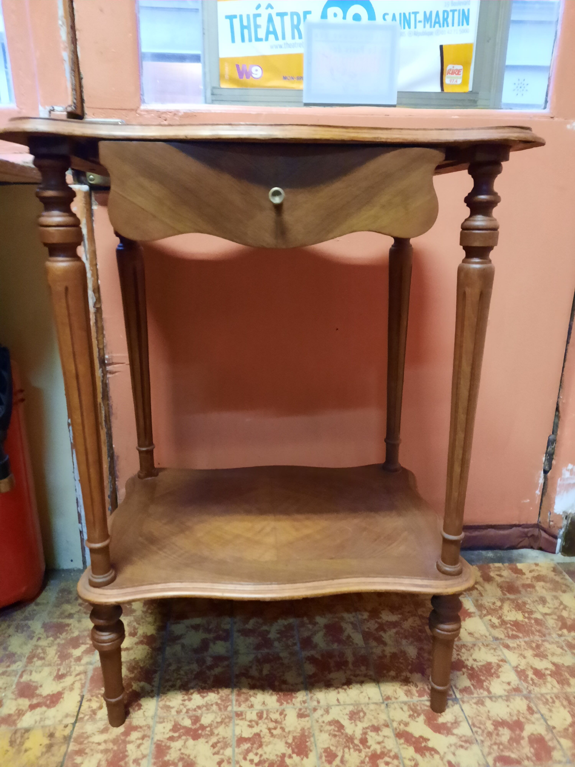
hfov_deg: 54.9
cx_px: 288
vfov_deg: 69.4
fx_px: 554
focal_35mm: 25
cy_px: 384
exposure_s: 1/20
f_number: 2
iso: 640
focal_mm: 4.6
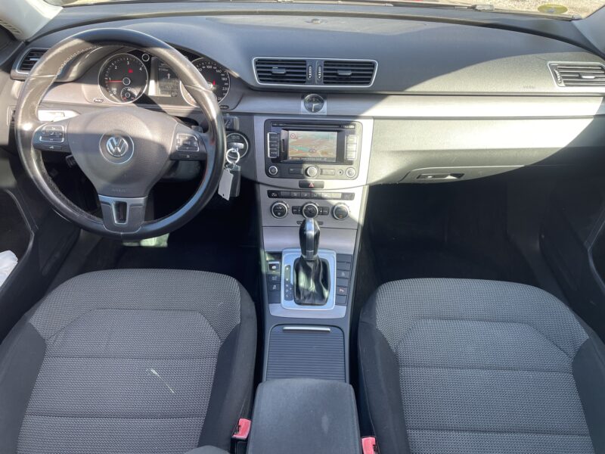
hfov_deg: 67.3
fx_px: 454
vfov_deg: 53.1
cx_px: 302
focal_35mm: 26
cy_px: 227
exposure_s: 1/121
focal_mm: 4.2
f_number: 1.6
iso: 40
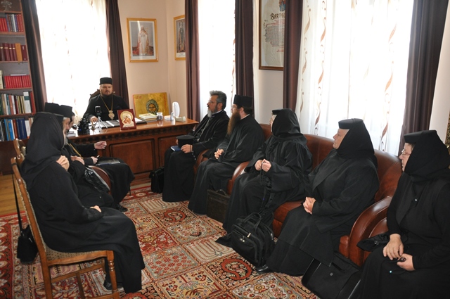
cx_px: 225
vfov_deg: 47.8
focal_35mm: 27
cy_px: 150
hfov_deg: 67.4
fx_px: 337
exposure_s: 1/60
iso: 800
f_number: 3.5
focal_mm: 18
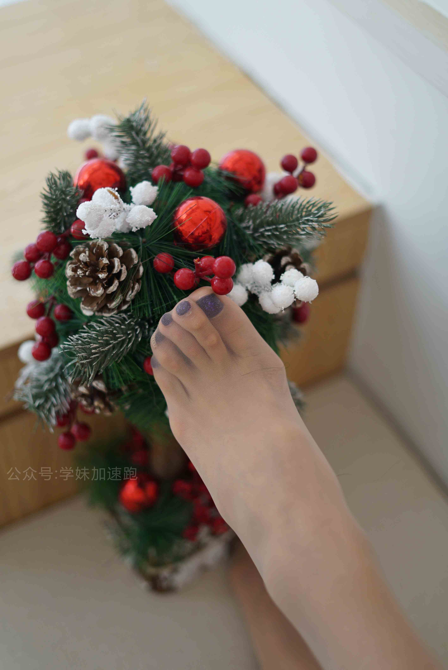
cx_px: 224
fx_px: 932
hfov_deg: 27.0
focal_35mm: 50
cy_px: 335
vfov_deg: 39.6
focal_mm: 50
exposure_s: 1/320
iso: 200
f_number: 1.8
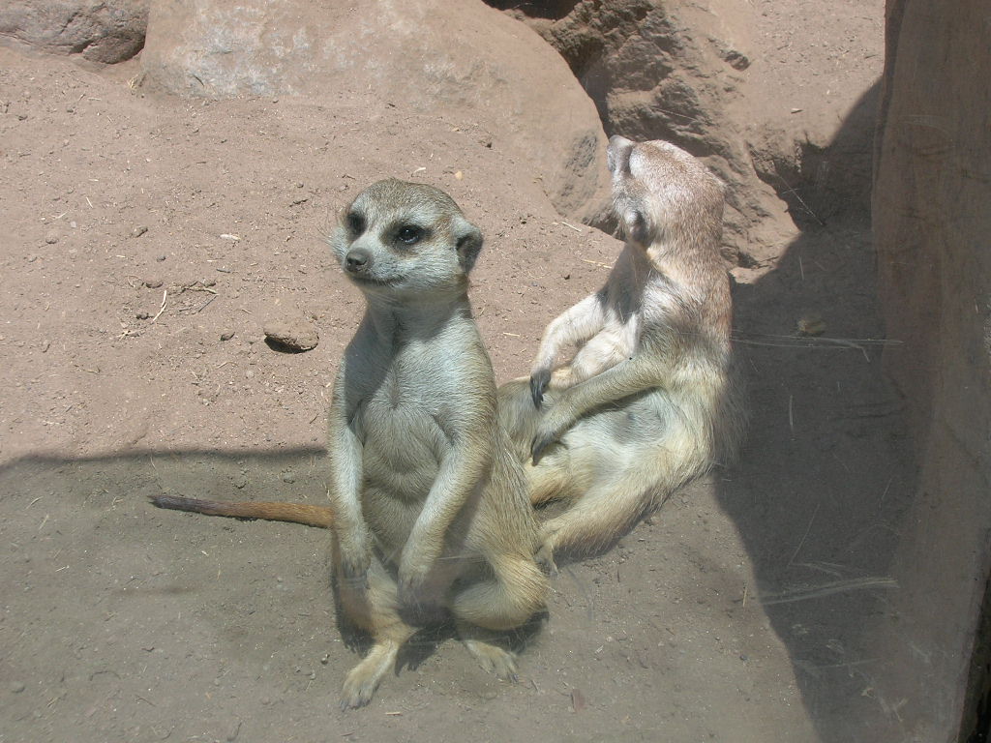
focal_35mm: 50
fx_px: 1431
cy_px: 372
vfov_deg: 29.1
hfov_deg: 38.2
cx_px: 496
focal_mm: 8.4
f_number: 5.6
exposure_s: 1/191
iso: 50
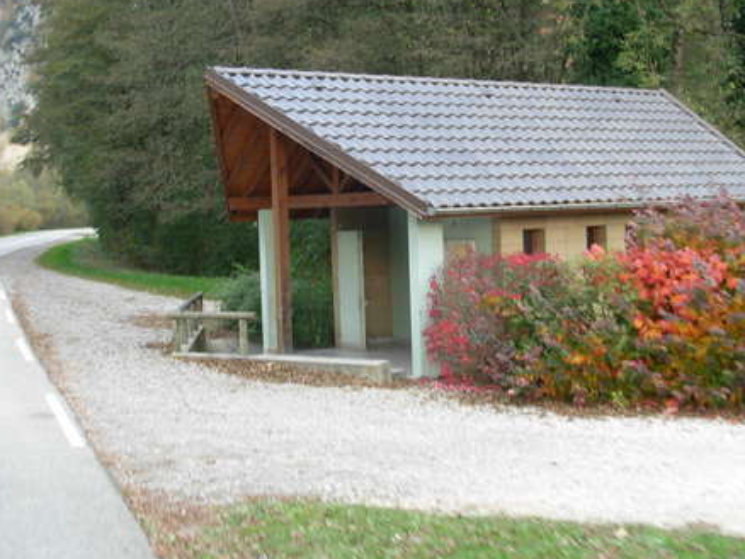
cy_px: 240
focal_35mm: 52
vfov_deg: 28.0
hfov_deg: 36.8
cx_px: 359
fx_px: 1120
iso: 79
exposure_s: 1/69.7
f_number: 2.9
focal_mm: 6.3
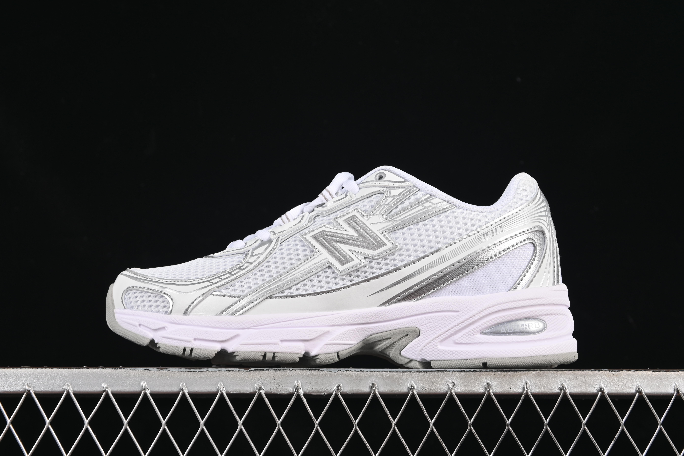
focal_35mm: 75
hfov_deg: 27.0
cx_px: 342
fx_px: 1425
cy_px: 228
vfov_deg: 18.2
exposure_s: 1/80
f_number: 8
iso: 160
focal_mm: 50
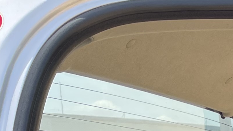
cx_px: 560
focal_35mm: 136
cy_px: 418
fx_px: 840
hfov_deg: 12.4
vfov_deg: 7.6
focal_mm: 5.1
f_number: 1.6
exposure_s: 1/556
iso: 32
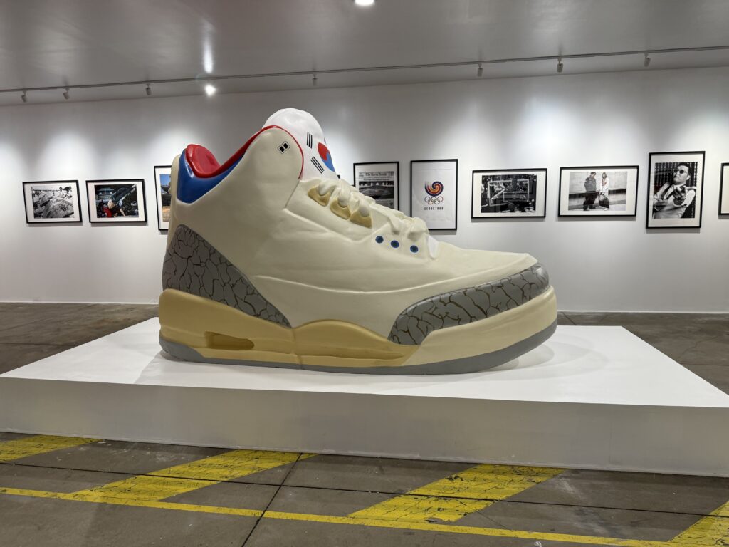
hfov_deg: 71.6
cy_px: 274
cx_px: 364
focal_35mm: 24
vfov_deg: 56.8
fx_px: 505
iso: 125
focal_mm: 6.76
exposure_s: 1/120
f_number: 1.78
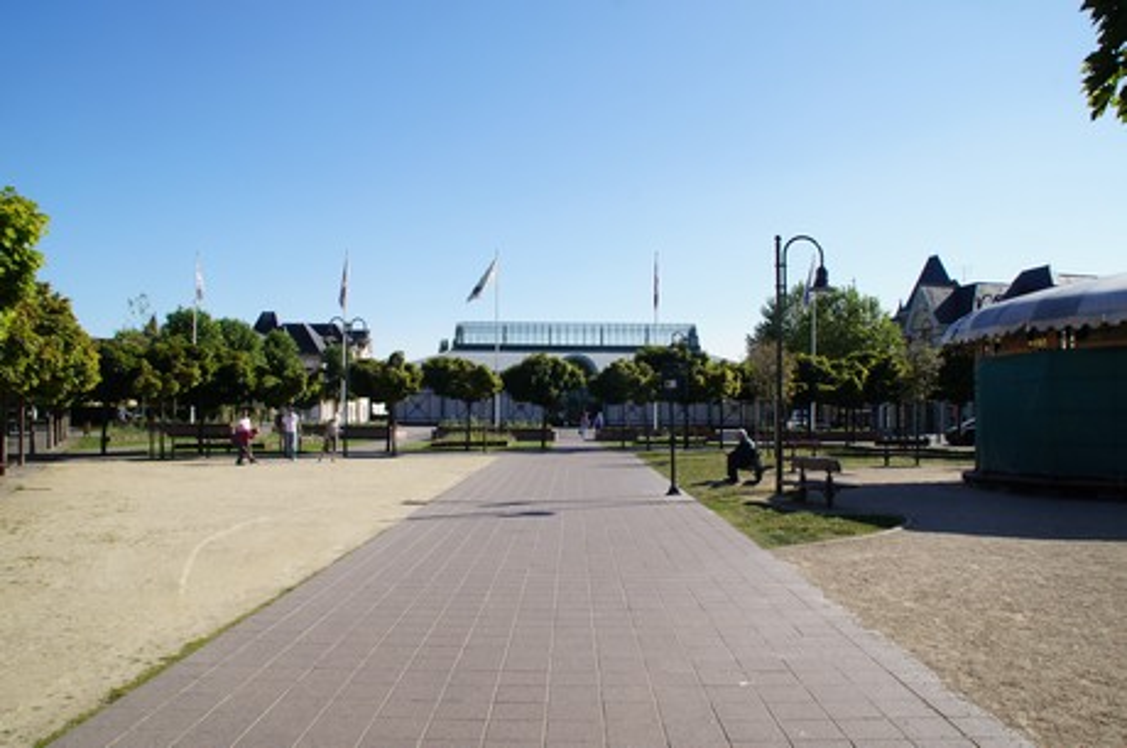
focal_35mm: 27
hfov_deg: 67.5
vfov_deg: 47.8
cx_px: 564
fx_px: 844
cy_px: 374
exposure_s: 1/125
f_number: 11
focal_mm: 18
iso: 100
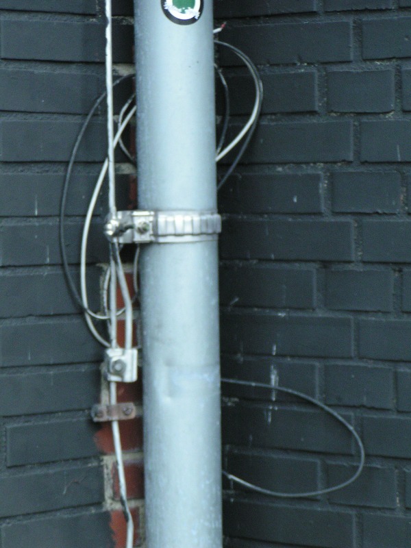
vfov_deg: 13.2
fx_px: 2375
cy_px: 274
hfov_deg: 9.9
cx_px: 206
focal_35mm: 150
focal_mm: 22.9
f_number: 3.5
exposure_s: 1/100
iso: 200
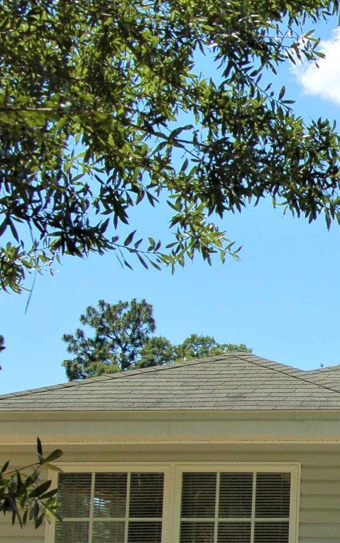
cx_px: 626
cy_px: 364
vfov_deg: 20.9
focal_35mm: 99
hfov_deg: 12.1
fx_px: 1468
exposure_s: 1/400
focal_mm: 26
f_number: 10
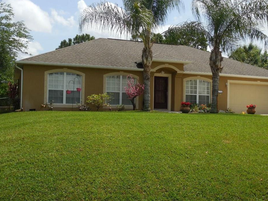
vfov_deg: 33.6
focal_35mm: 43
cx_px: 141
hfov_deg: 43.8
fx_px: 333
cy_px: 104
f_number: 3.8
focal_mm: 7
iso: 125
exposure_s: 1/1000
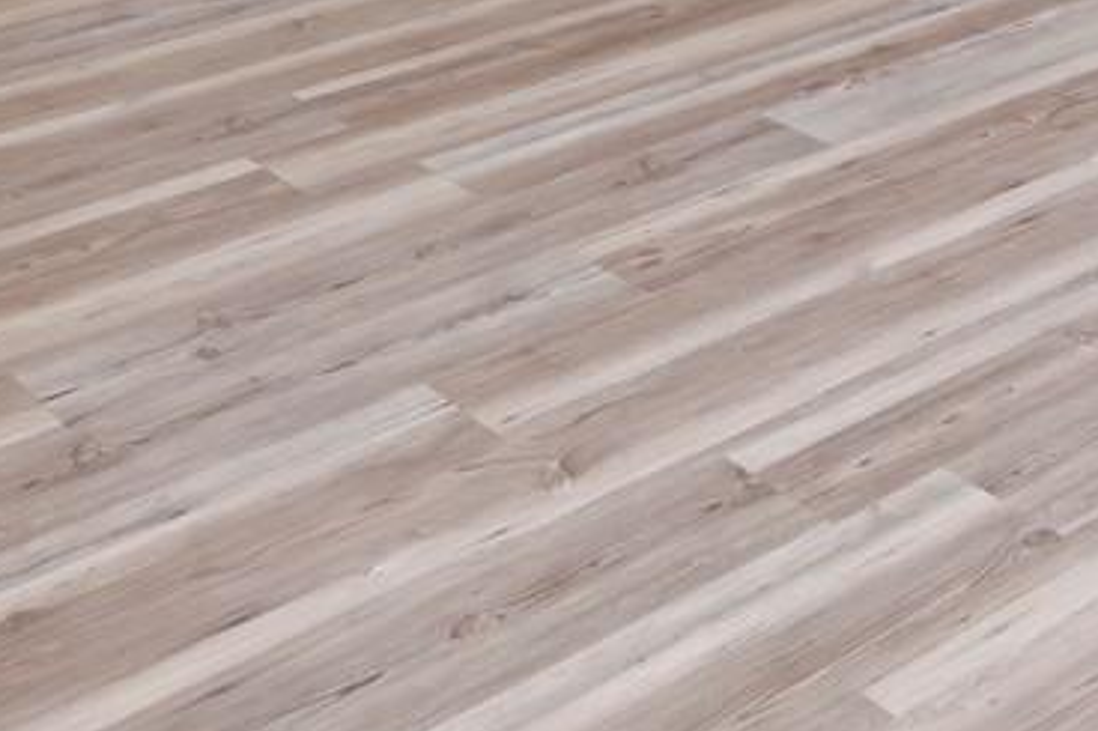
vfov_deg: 13.8
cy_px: -882
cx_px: 1032
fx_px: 2378
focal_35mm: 78
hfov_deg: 25.0
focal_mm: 14
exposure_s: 1/4
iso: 320
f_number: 10
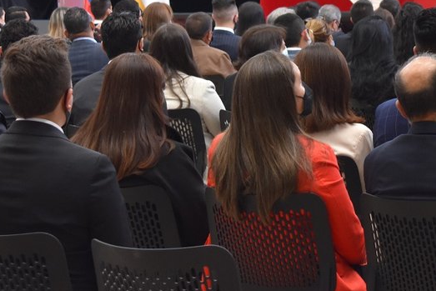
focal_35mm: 189
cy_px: 2
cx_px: 373
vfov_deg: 7.2
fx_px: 2291
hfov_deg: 10.8
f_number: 5.6
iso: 1100
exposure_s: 1/60
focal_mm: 55
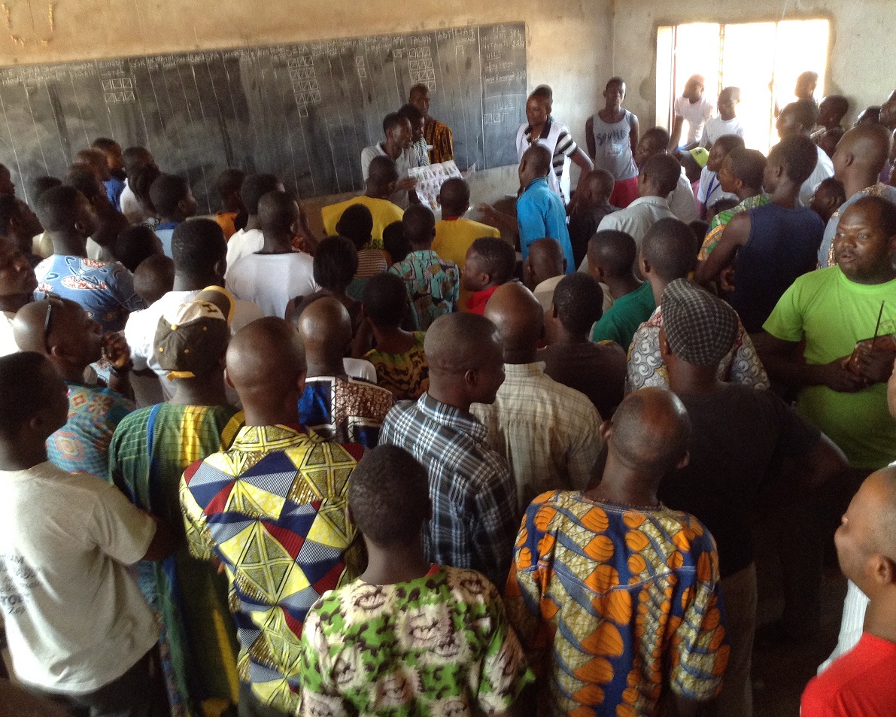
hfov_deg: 51.5
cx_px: 439
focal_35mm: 35
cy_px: 361
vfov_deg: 42.2
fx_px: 928
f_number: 2.4
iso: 125
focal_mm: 3.3
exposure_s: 1/24
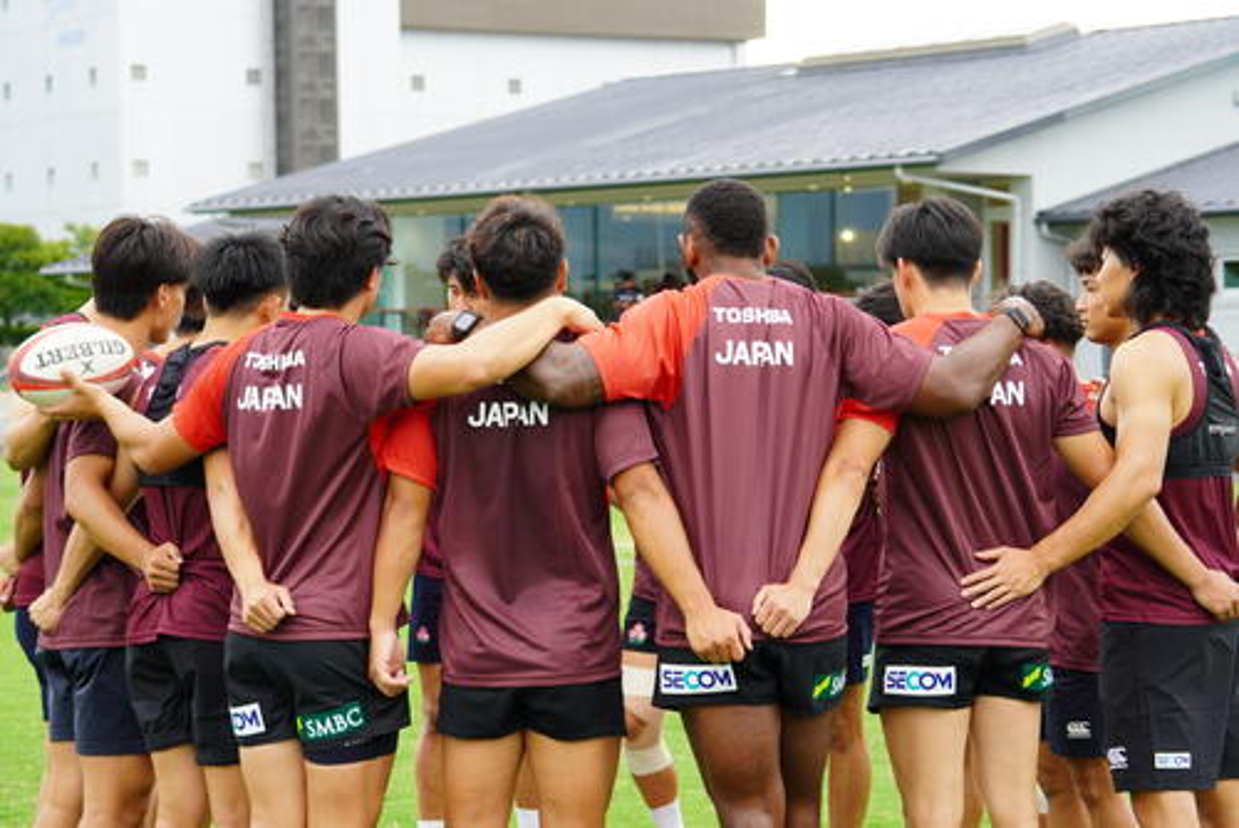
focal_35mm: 105
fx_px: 3616
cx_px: 620
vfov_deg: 13.1
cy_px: 414
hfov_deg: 19.4
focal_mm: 70
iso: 200
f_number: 4.5
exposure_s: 1/125
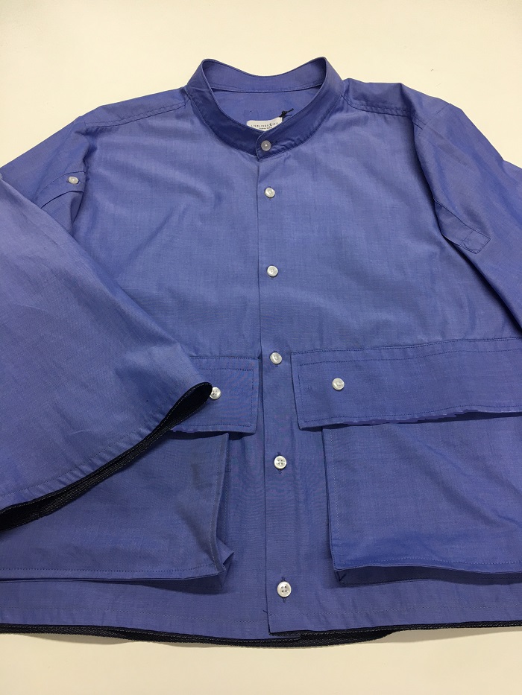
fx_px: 583
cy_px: 348
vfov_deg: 61.7
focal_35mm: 29
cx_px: 261
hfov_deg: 48.2
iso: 25
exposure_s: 1/33
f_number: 2.2
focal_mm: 4.15
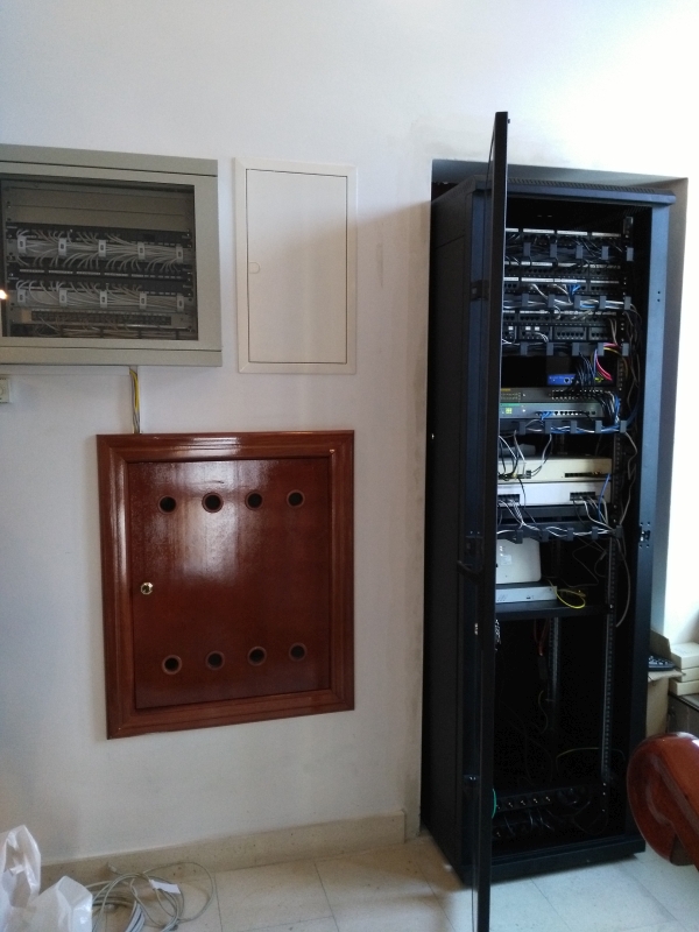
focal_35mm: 28
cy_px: 466
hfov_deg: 49.7
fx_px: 754
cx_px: 350
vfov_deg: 63.4
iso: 422
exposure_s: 1/30
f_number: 2
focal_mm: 2.96
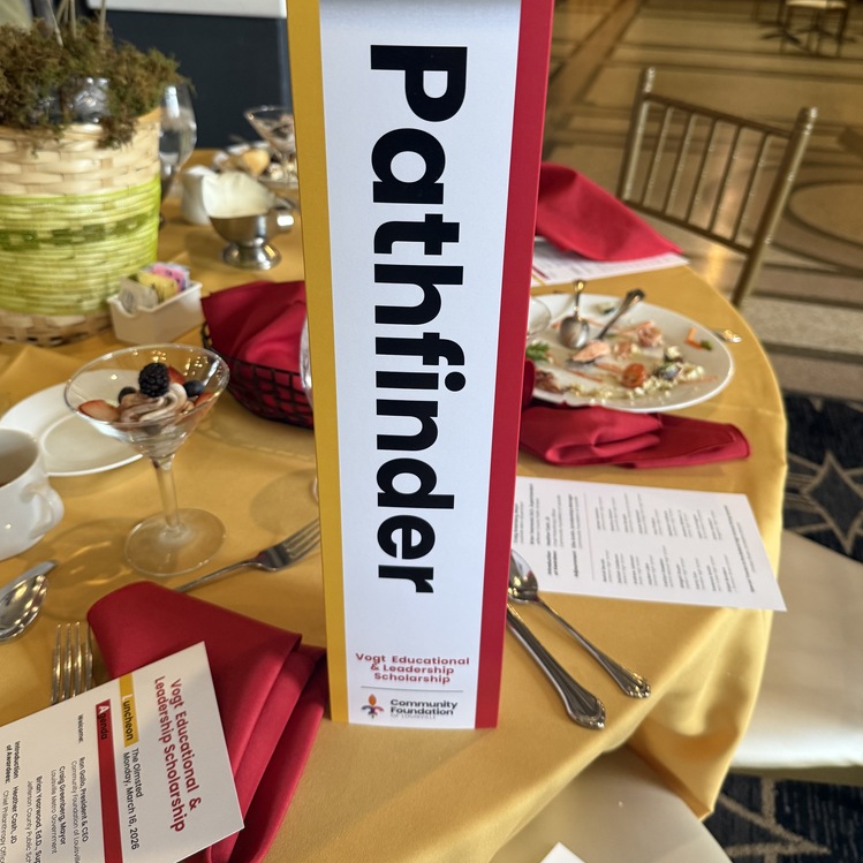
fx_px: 818
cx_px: 424
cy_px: 343
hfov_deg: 55.6
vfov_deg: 55.2
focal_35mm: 29
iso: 250
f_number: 1.78
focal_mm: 6.76
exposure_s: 1/60
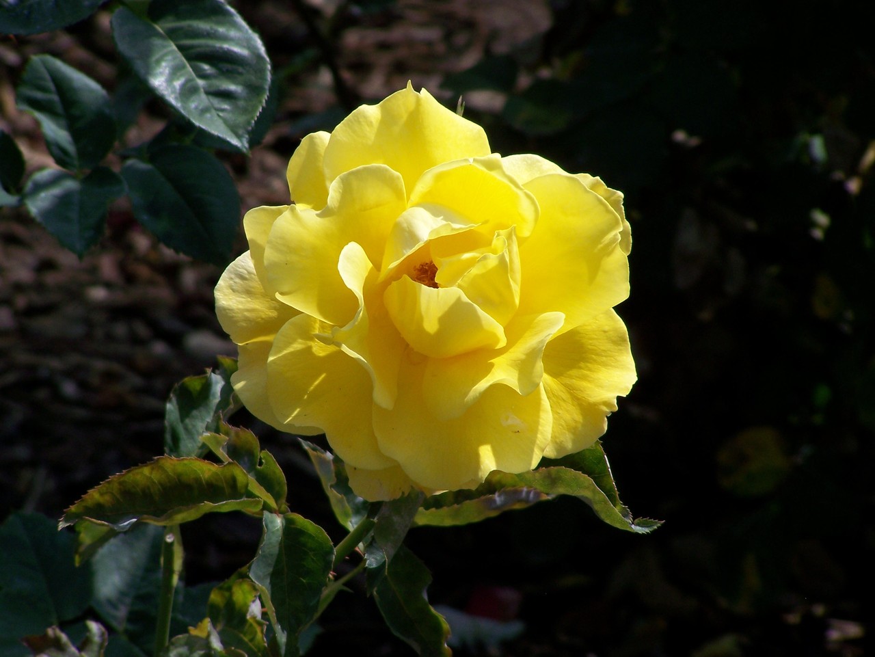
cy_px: 328
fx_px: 9609
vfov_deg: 3.9
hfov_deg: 5.2
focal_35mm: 380
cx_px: 438
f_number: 5
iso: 80
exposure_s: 1/800
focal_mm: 63
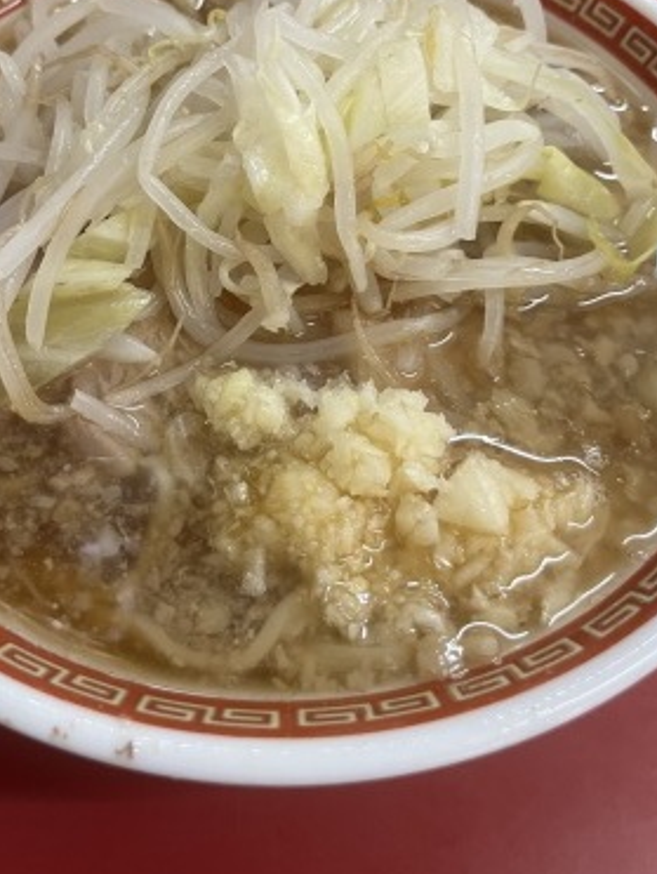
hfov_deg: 40.7
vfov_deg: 51.6
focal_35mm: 35
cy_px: 292
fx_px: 884
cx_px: 288
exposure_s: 1/50
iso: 200
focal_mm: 5.1
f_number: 1.6
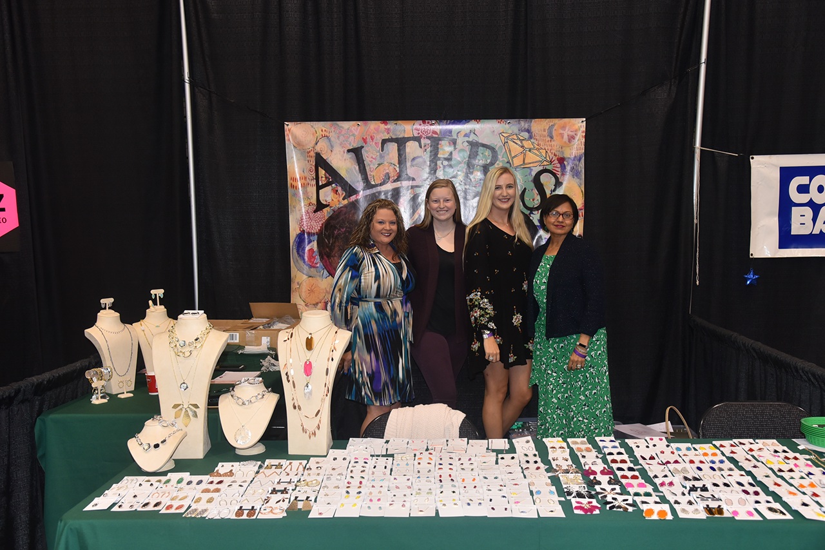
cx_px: 412
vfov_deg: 38.9
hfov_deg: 55.8
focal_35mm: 34
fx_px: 779
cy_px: 275
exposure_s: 1/125
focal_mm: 34
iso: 720
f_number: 5.6
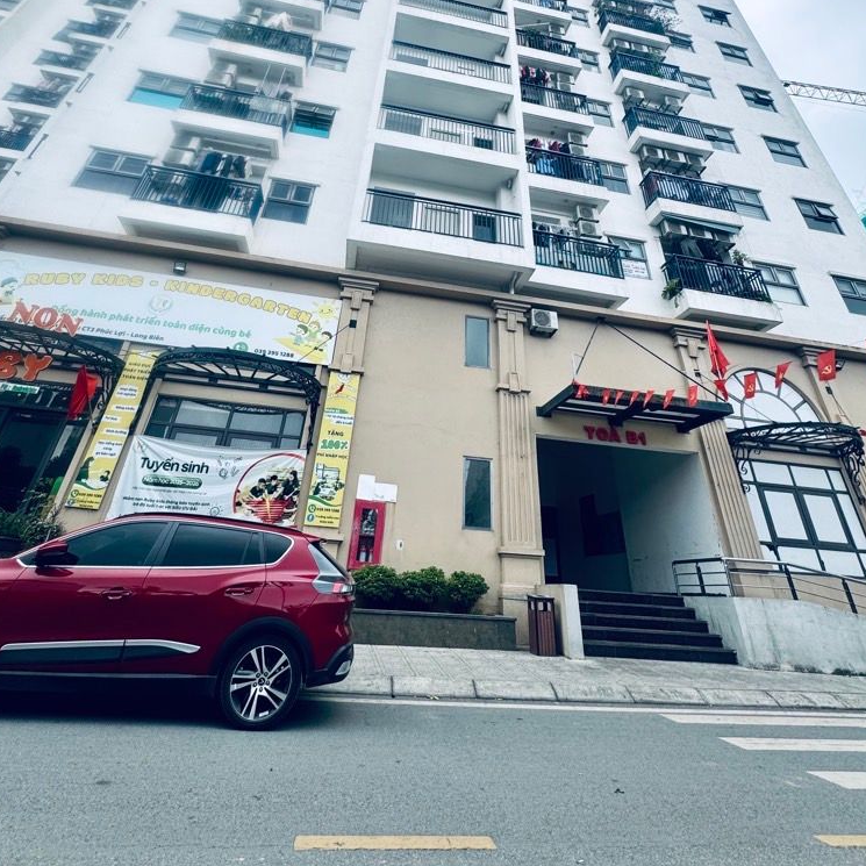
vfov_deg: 81.2
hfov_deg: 84.0
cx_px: 430
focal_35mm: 17
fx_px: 481
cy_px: 291
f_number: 2.2
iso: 40
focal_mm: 2.22
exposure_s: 1/179
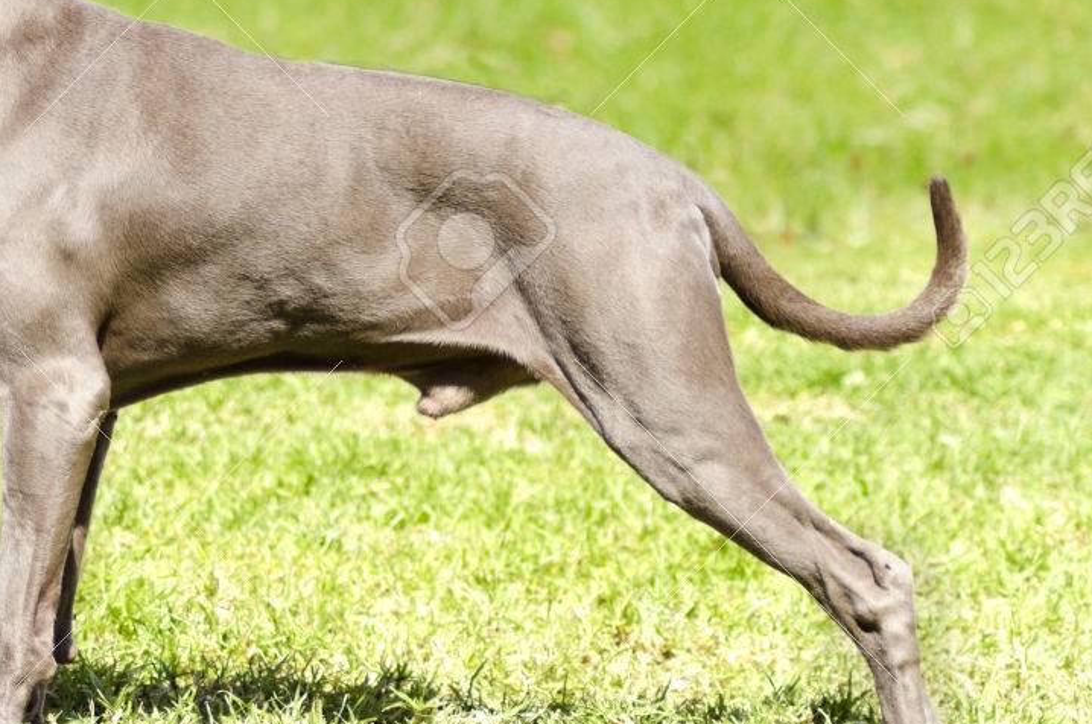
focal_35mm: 190
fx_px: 5753
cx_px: 184
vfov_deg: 7.2
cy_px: 183
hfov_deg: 10.8
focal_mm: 70
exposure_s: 1/3200
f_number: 4
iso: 200
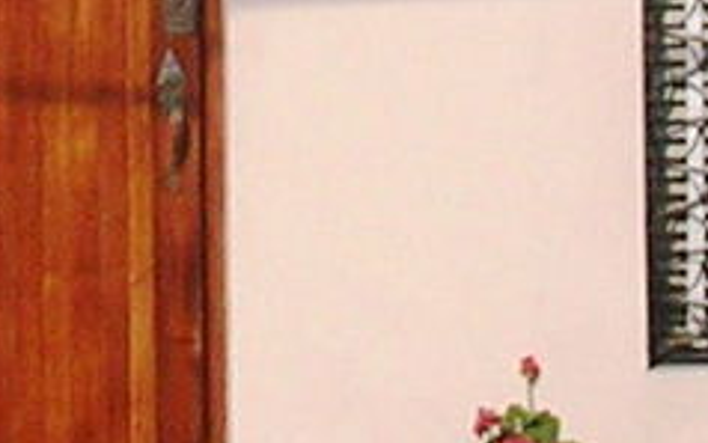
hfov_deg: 7.7
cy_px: -717
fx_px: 5231
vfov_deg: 4.7
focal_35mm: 271
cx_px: 27
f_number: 5.6
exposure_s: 1/607
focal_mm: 5.8
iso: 50
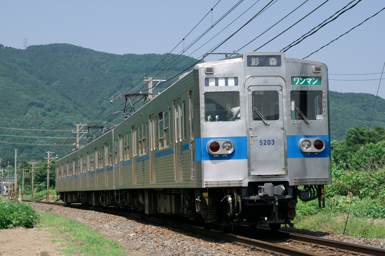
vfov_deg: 14.7
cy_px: 128
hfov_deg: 21.9
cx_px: 192
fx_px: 993
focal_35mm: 93
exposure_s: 1/1000
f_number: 5.6
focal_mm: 62
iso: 200
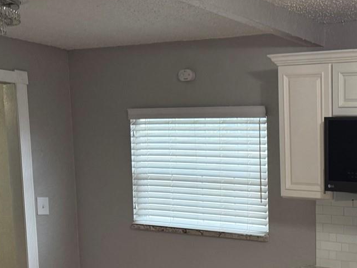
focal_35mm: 60
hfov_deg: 27.8
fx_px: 619
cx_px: 440
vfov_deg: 23.0
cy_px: 291
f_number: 1.78
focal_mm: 6.76
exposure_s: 1/60
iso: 160
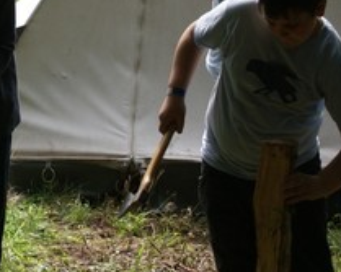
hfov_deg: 9.8
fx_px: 1961
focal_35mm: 194
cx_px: -67
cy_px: 106
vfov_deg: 7.9
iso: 100
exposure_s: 1/160
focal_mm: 45
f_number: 5.6
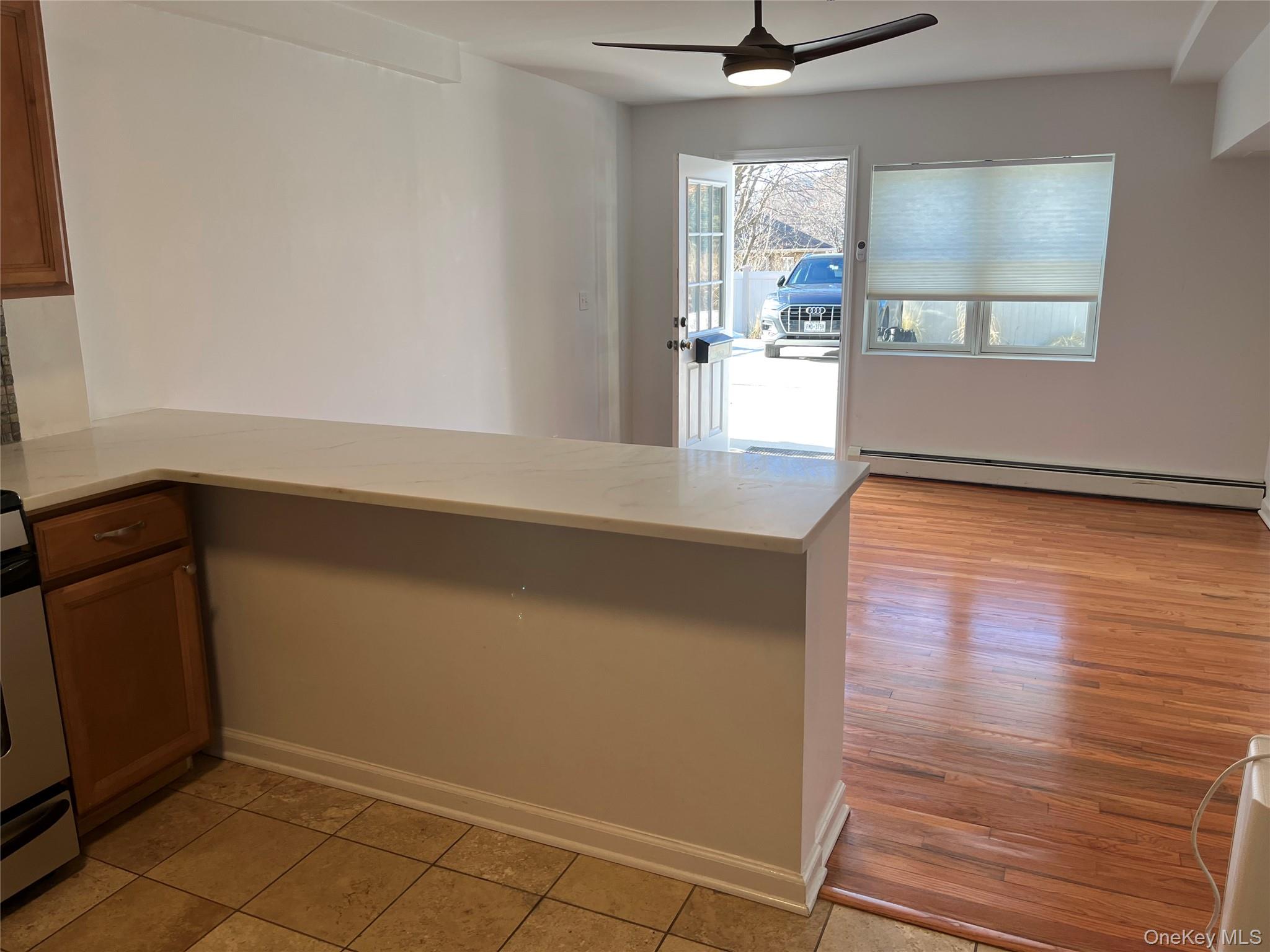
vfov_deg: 53.1
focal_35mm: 26
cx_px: 635
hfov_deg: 67.3
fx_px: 954
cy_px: 476
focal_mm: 5.1
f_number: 1.6
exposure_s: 1/120
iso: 50
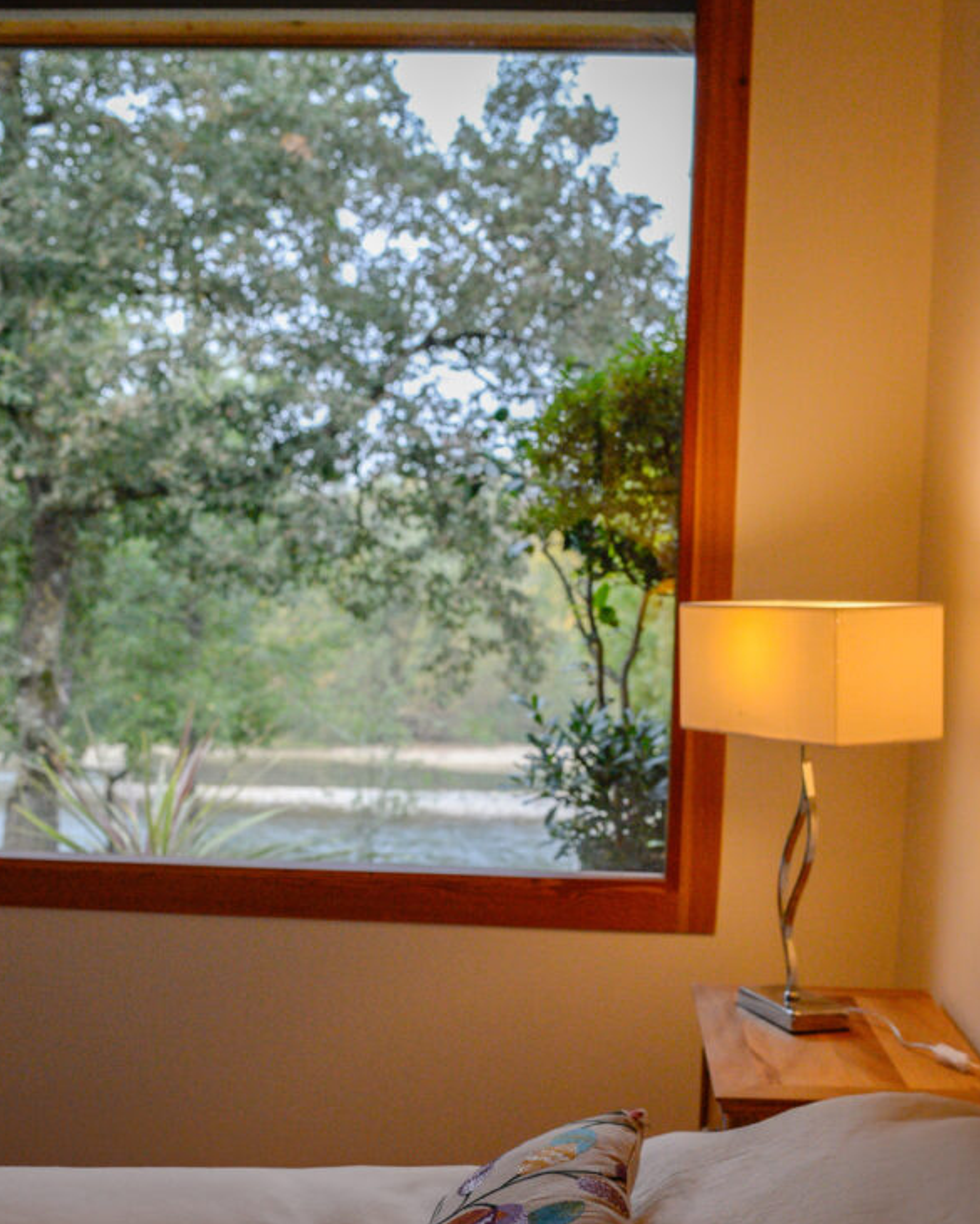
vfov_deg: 40.1
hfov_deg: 32.7
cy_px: 745
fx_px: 1667
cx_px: 523
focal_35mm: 46
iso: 3200
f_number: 5
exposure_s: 1/500
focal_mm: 35
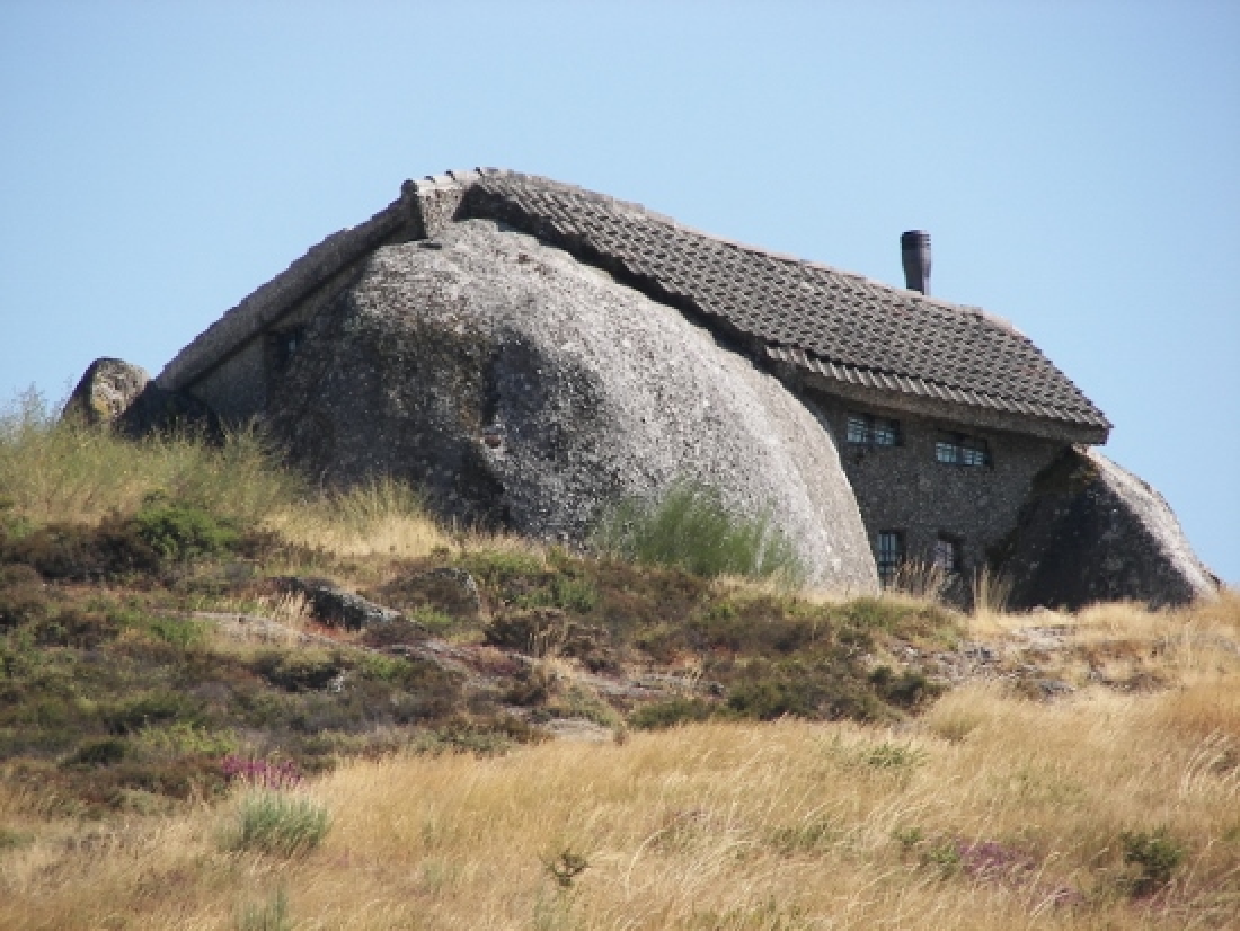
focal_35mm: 343
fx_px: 12292
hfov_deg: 5.8
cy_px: 466
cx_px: 620
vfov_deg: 4.3
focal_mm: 56.8
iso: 50
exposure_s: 1/500
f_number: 3.6
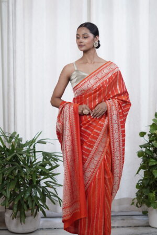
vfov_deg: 27.0
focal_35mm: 75
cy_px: 118
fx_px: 491
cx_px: 78
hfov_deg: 18.2
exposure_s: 1/100
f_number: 2
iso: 250
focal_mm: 50
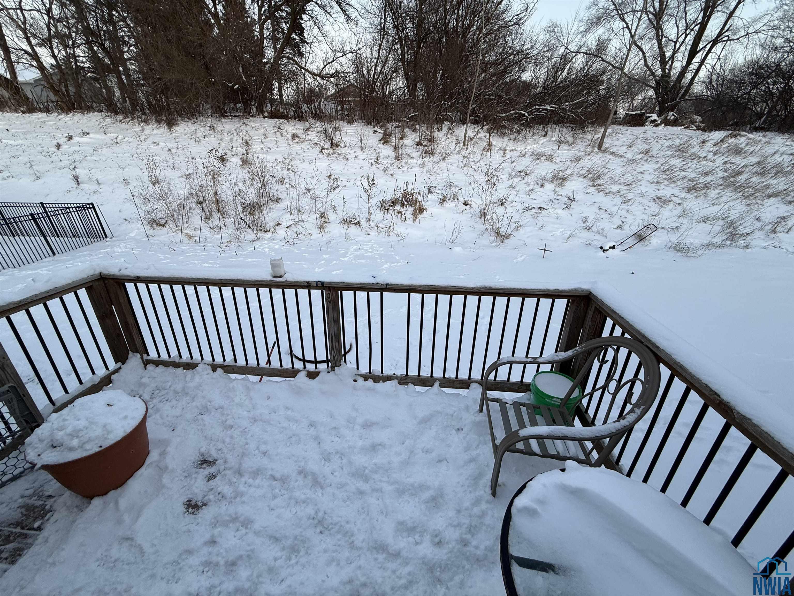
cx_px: 397
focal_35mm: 14
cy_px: 298
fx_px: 321
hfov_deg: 102.1
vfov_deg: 85.7
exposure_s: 1/99
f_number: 2.2
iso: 64
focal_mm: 2.22
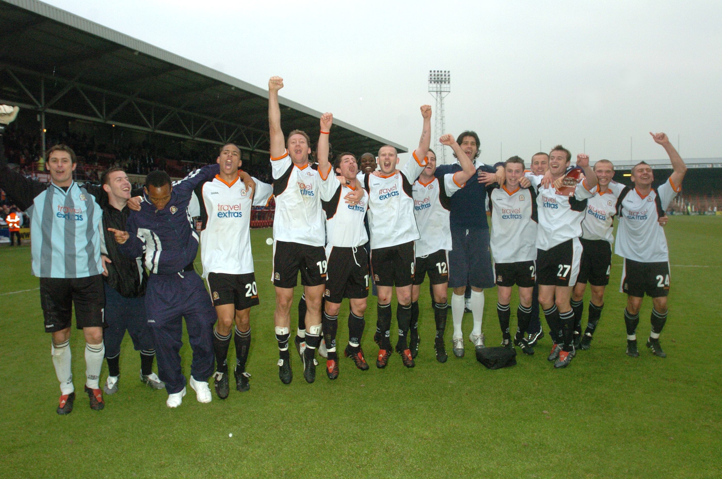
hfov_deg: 70.5
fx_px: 510
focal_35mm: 26
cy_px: 240
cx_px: 361
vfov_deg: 50.2
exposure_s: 1/250
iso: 800
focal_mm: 17
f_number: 5.6
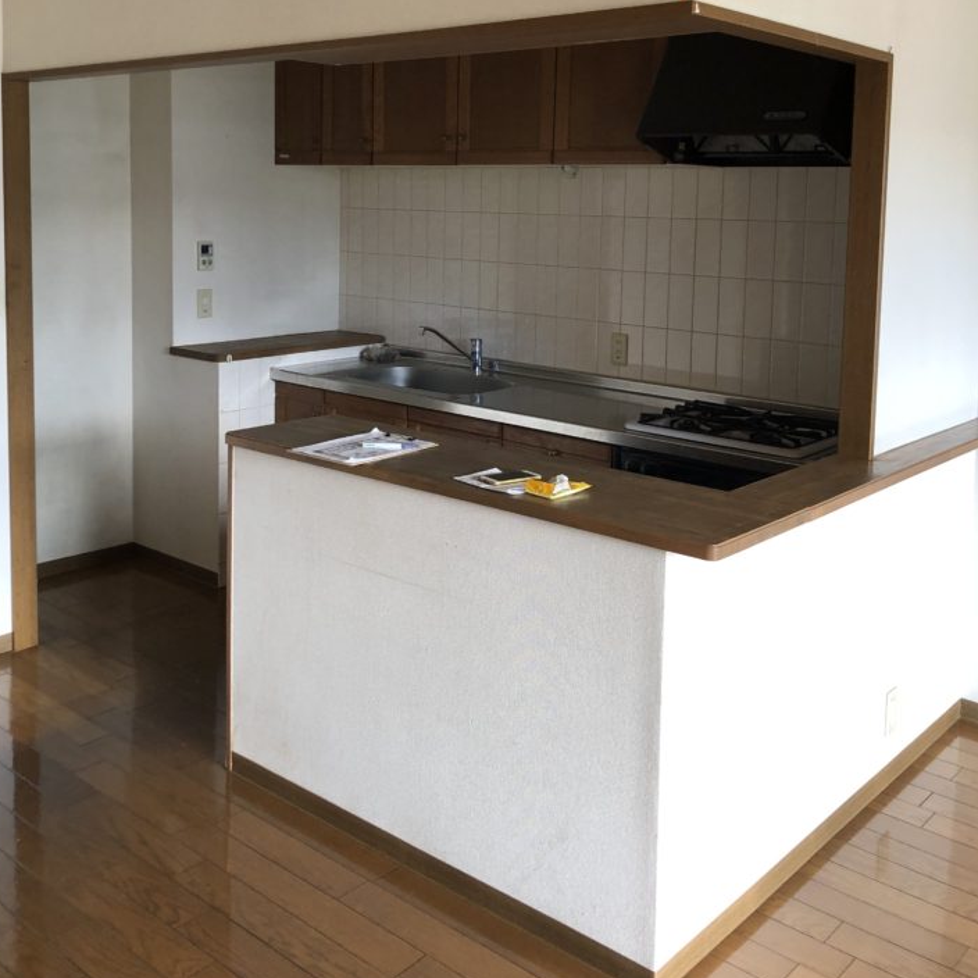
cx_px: 468
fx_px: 1151
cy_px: 306
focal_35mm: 36
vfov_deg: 45.2
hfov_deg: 46.0
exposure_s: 1/24
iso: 40
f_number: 1.8
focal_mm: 3.99
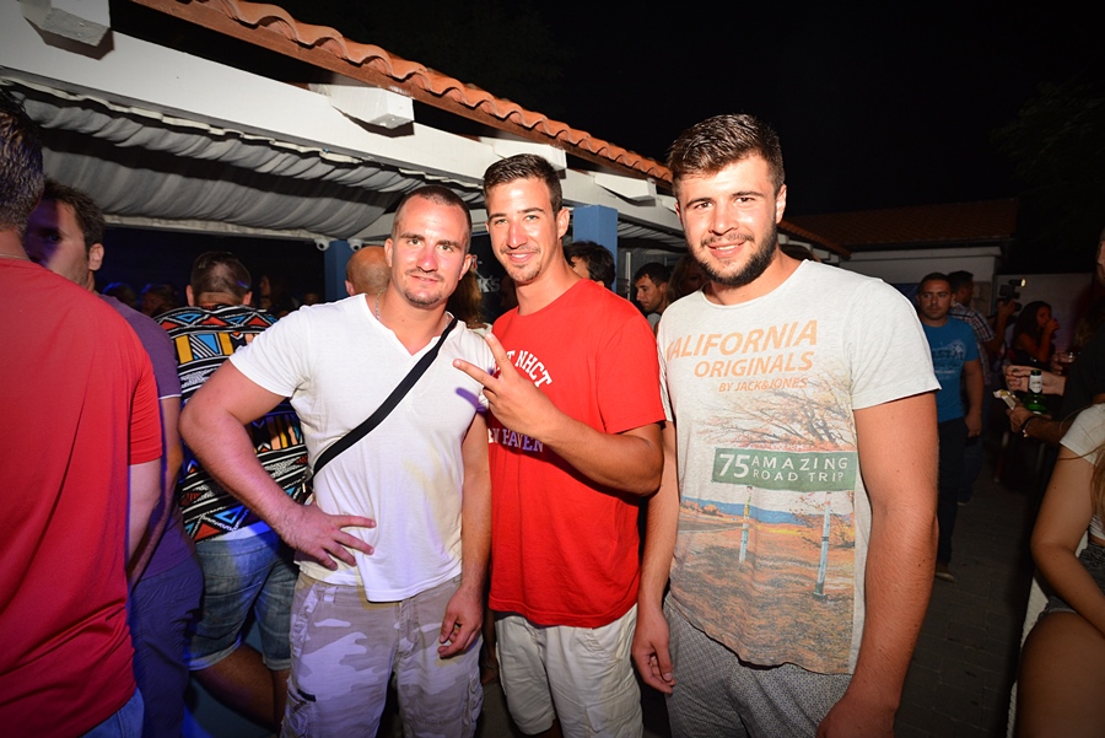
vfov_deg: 64.6
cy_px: 369
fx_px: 583
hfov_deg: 86.9
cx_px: 552
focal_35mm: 19
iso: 1600
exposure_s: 1/200
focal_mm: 19
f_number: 6.3
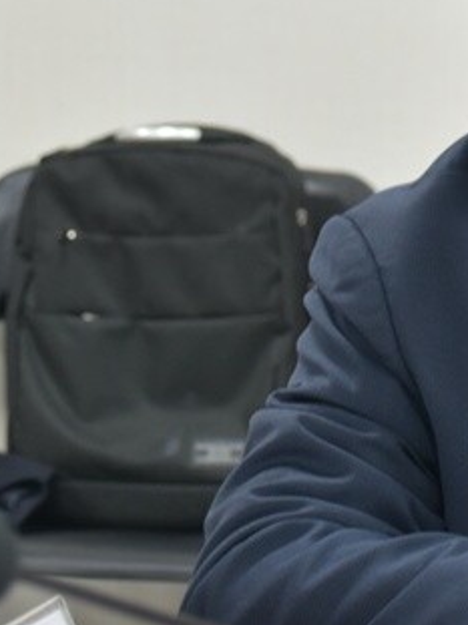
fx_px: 4456
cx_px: 697
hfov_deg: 5.9
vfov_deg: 8.0
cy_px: 174
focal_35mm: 247
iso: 500
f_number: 5
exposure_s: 1/25
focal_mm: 52
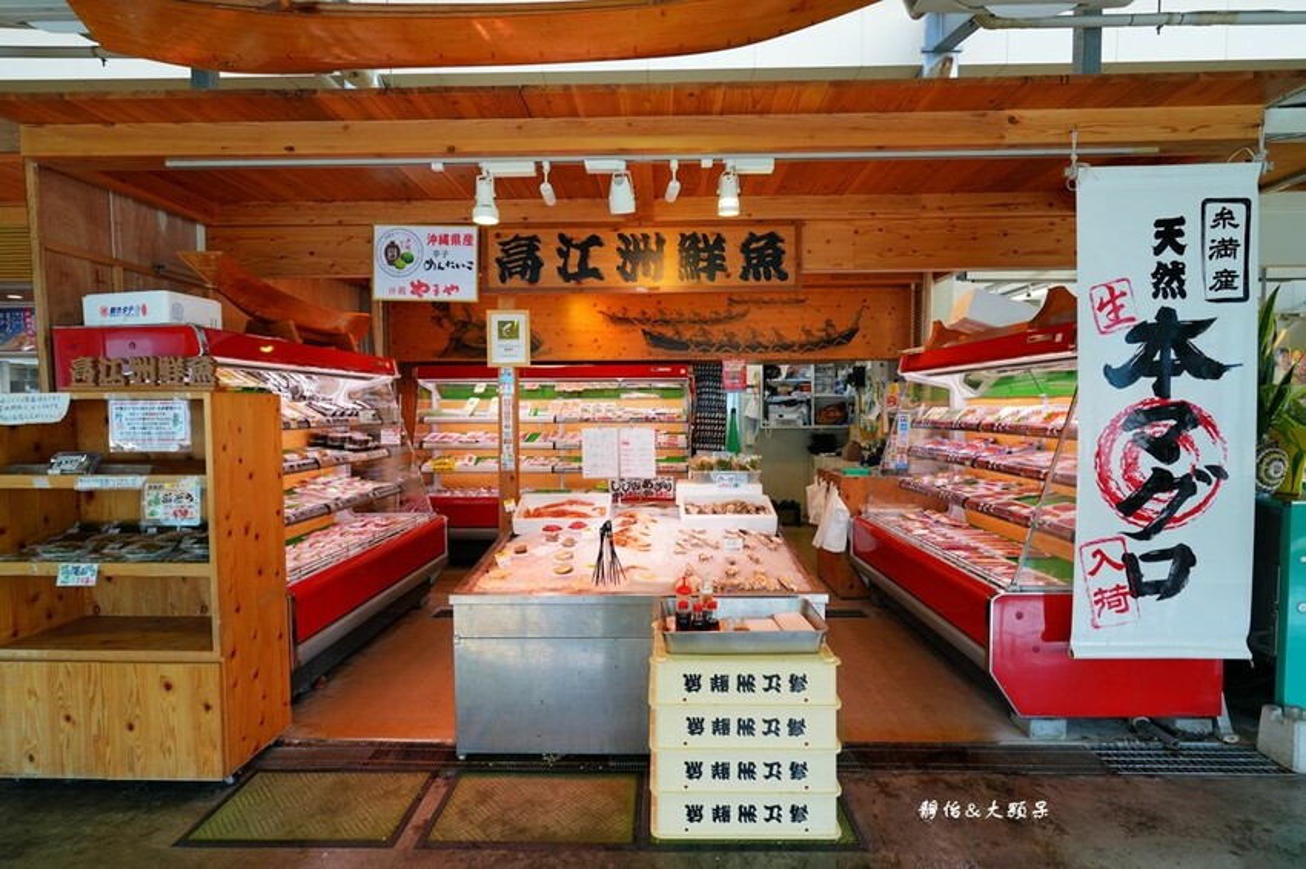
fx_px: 616
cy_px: 434
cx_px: 653
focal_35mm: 17
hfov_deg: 93.3
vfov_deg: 70.4
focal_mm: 17
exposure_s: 1/60
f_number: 4
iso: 160
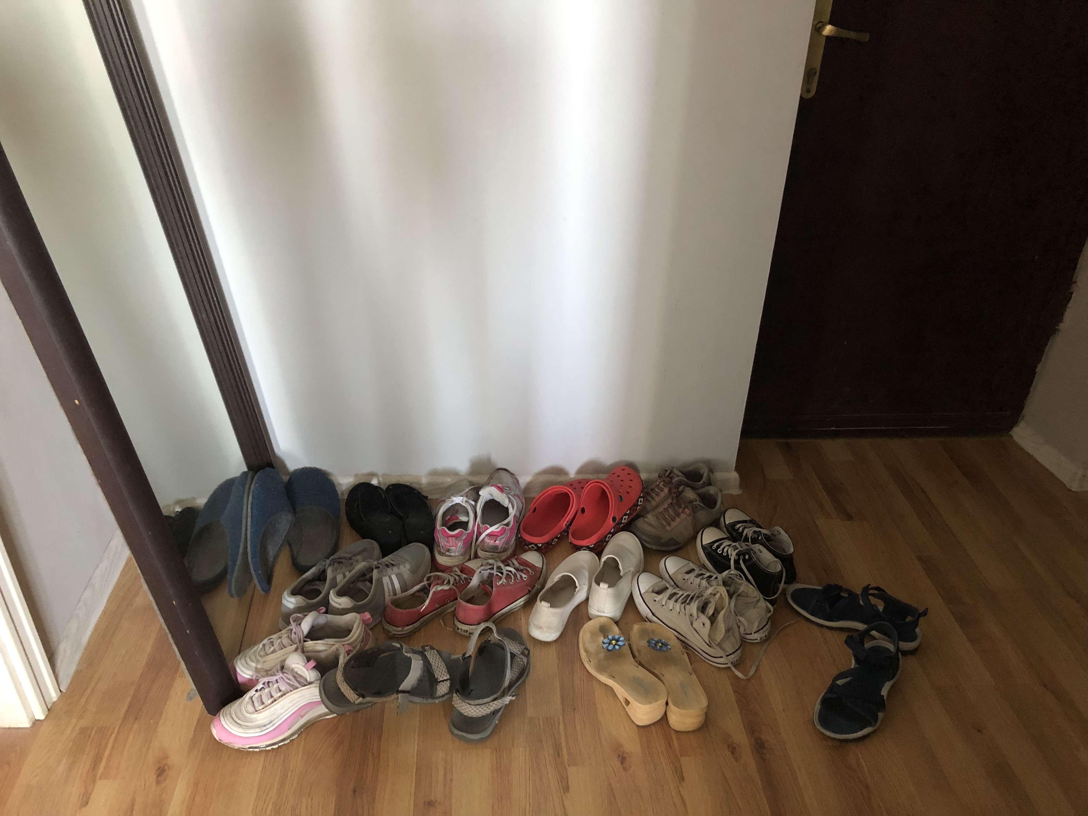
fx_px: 880
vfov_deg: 49.7
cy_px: 408
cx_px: 544
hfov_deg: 63.4
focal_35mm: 28
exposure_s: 1/6
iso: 80
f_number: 1.8
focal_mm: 3.99
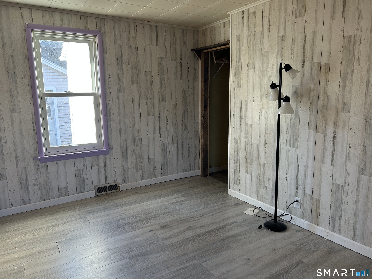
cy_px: 140
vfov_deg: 53.1
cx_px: 186
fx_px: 279
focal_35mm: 26
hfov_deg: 67.3
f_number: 1.5
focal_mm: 5.7
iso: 100
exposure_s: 1/121
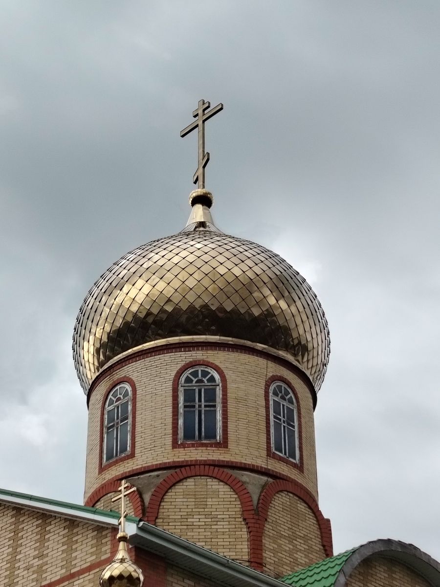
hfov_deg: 18.4
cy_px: 294
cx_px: 220
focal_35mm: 80
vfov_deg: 24.4
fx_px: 1356
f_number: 1.75
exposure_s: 1/512
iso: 100
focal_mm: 5.25
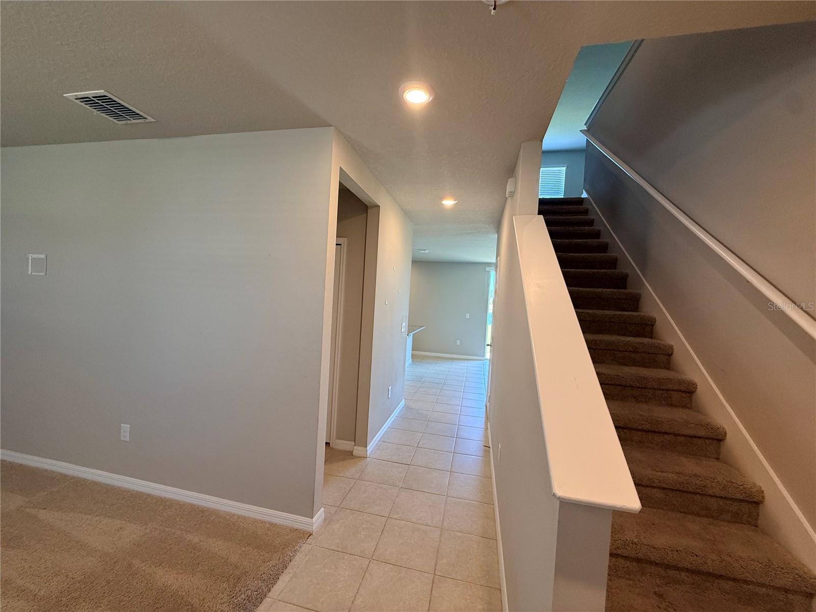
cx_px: 408
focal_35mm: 14
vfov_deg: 85.7
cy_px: 306
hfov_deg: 102.1
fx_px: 330
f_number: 2.2
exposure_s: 1/120
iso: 200
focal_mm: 2.22
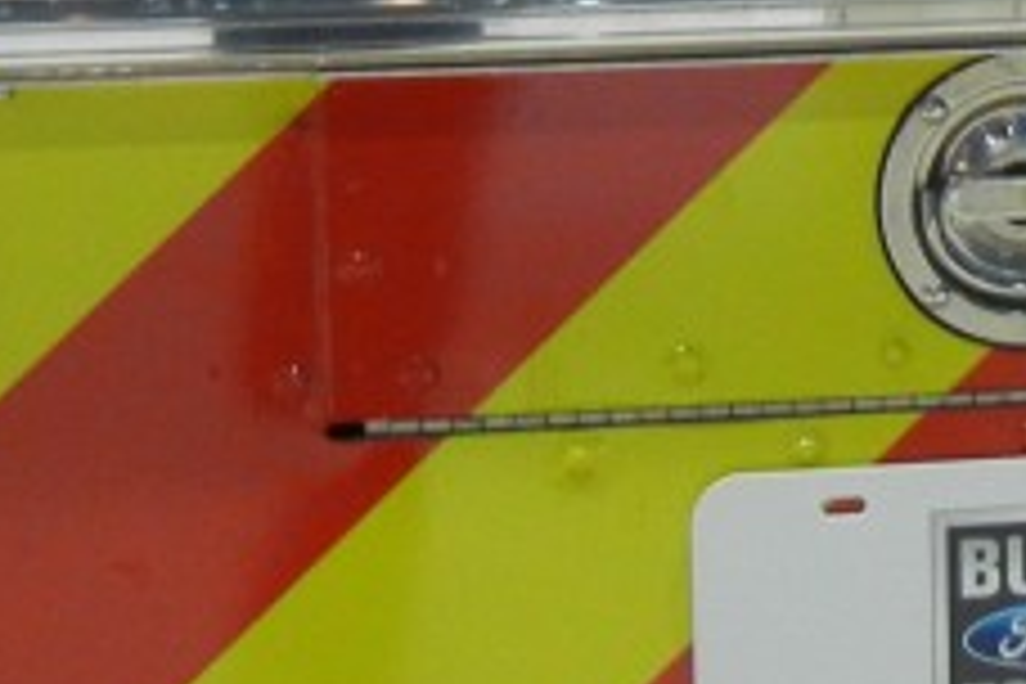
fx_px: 3990
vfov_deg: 9.5
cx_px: 1102
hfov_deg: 14.3
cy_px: -333
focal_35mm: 140
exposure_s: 1/43.6
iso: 400
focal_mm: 5.4
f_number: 3.5
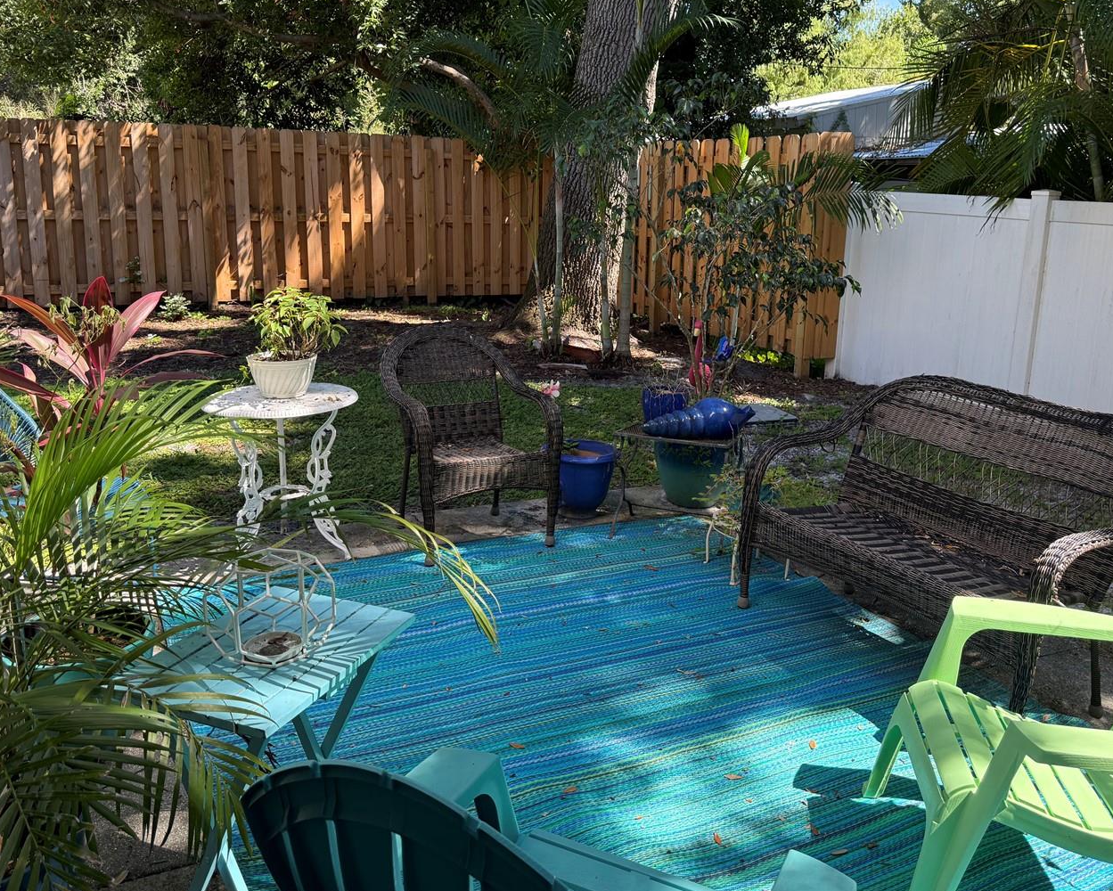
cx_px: 567
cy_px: 384
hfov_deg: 58.8
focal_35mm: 30
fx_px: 989
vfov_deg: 48.4
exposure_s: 1/571
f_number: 1.78
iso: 100
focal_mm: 6.76
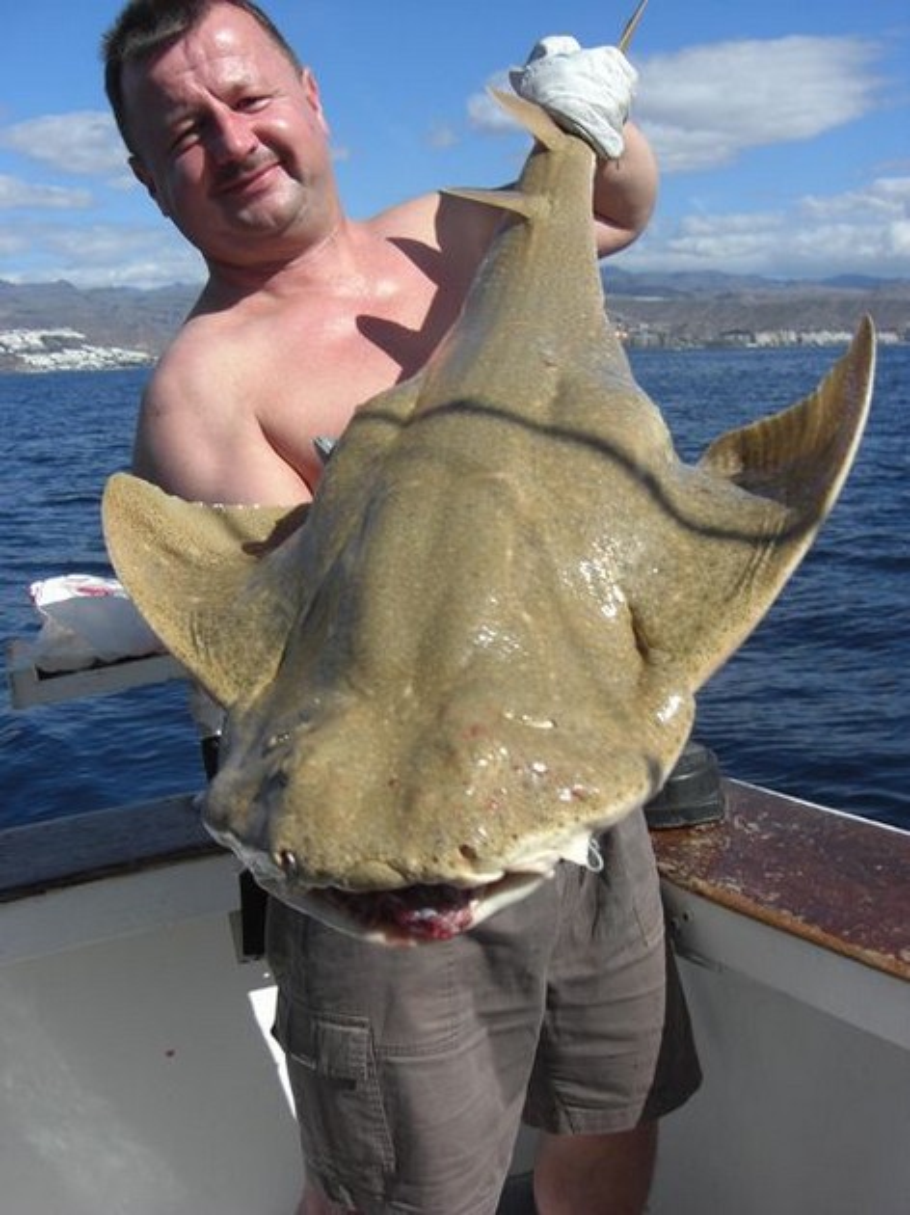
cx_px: 455
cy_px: 608
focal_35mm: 38
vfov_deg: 49.0
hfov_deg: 37.7
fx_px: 1333
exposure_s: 1/250
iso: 80
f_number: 8
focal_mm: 7.9
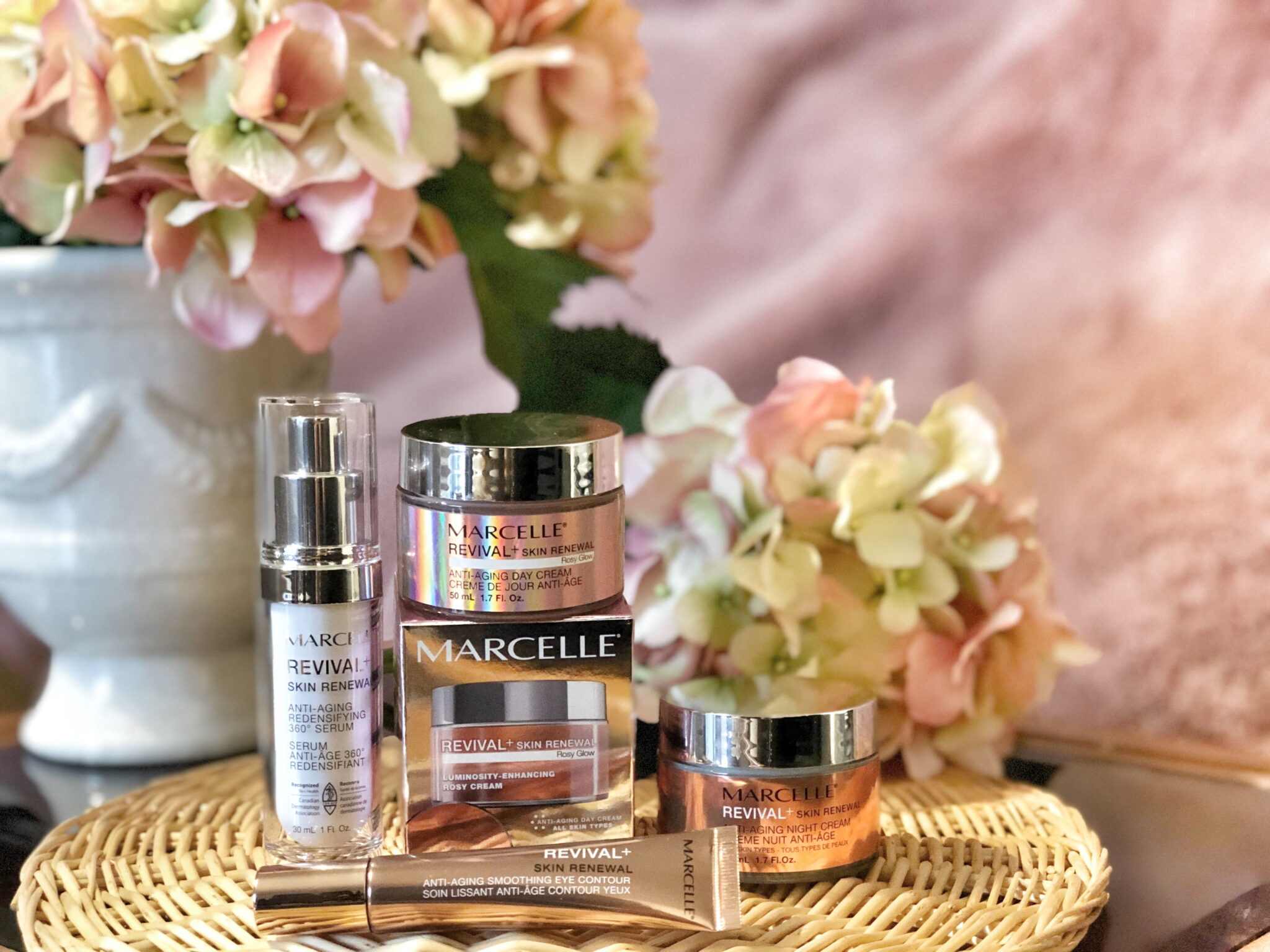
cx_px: 635
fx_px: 2091
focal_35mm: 57
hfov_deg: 33.8
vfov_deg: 25.7
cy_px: 476
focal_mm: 6.6
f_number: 2.8
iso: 640
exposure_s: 1/30
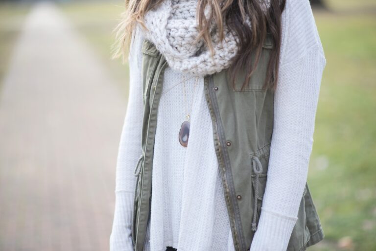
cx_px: 188
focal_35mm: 85
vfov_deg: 16.1
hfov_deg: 23.9
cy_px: 126
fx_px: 888
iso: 100
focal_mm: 85
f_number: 2
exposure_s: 1/800
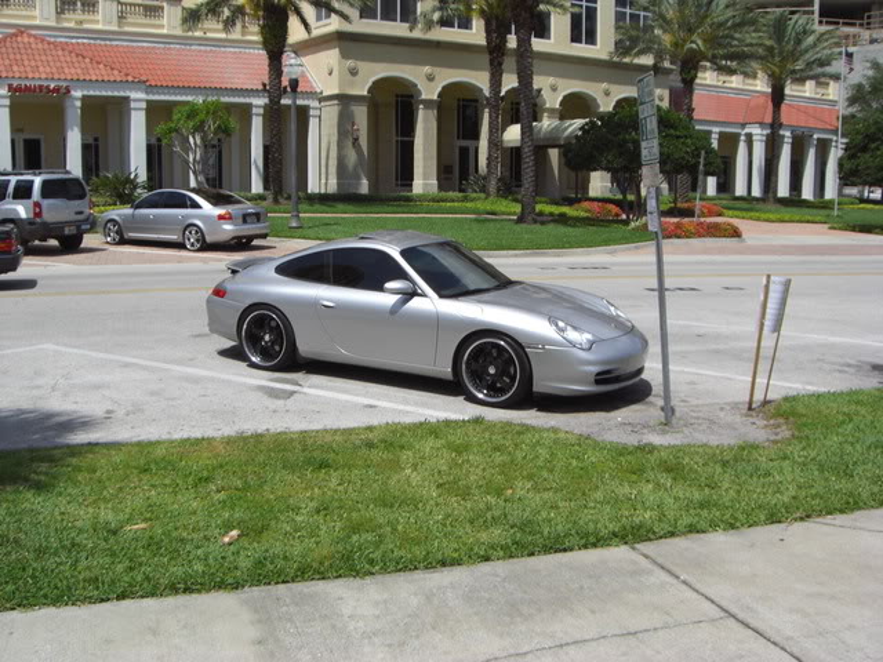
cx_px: 442
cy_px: 331
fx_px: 969
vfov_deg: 37.7
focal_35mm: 38
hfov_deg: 49.0
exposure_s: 1/200
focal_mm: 6.2
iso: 64
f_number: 8
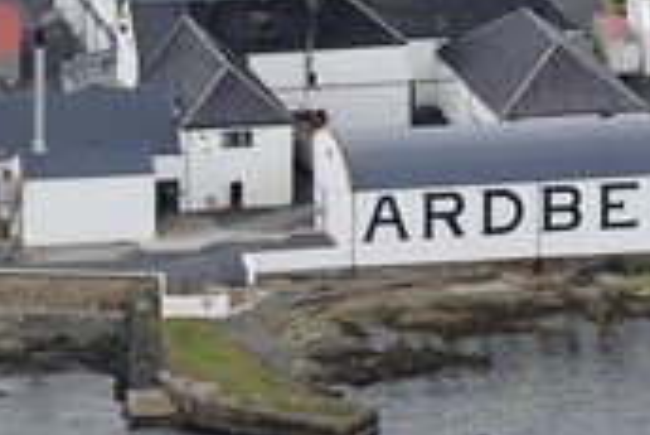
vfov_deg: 2.8
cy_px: 4
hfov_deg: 4.2
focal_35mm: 487
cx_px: 540
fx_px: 8800
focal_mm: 200
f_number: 5.6
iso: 400
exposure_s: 1/800
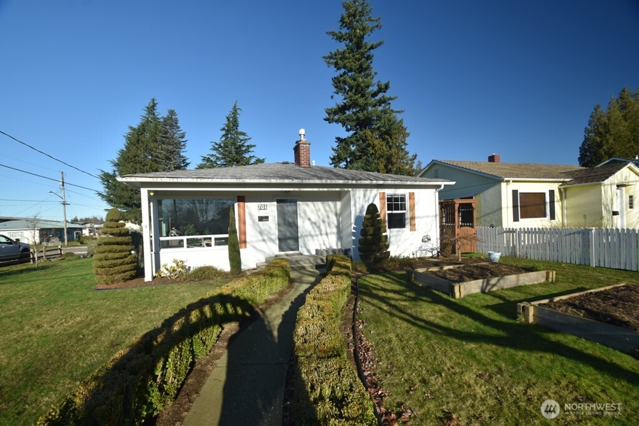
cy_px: 213
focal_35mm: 15
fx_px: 266
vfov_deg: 77.3
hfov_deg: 100.4
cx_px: 320
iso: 200
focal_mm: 10
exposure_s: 1/250
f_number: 7.1
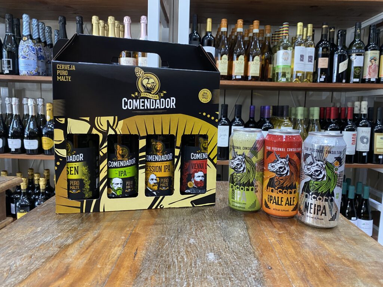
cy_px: 144
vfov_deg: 53.1
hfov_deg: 67.3
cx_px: 192
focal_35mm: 26
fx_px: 288
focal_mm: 4.25
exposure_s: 1/60
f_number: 1.8
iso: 400
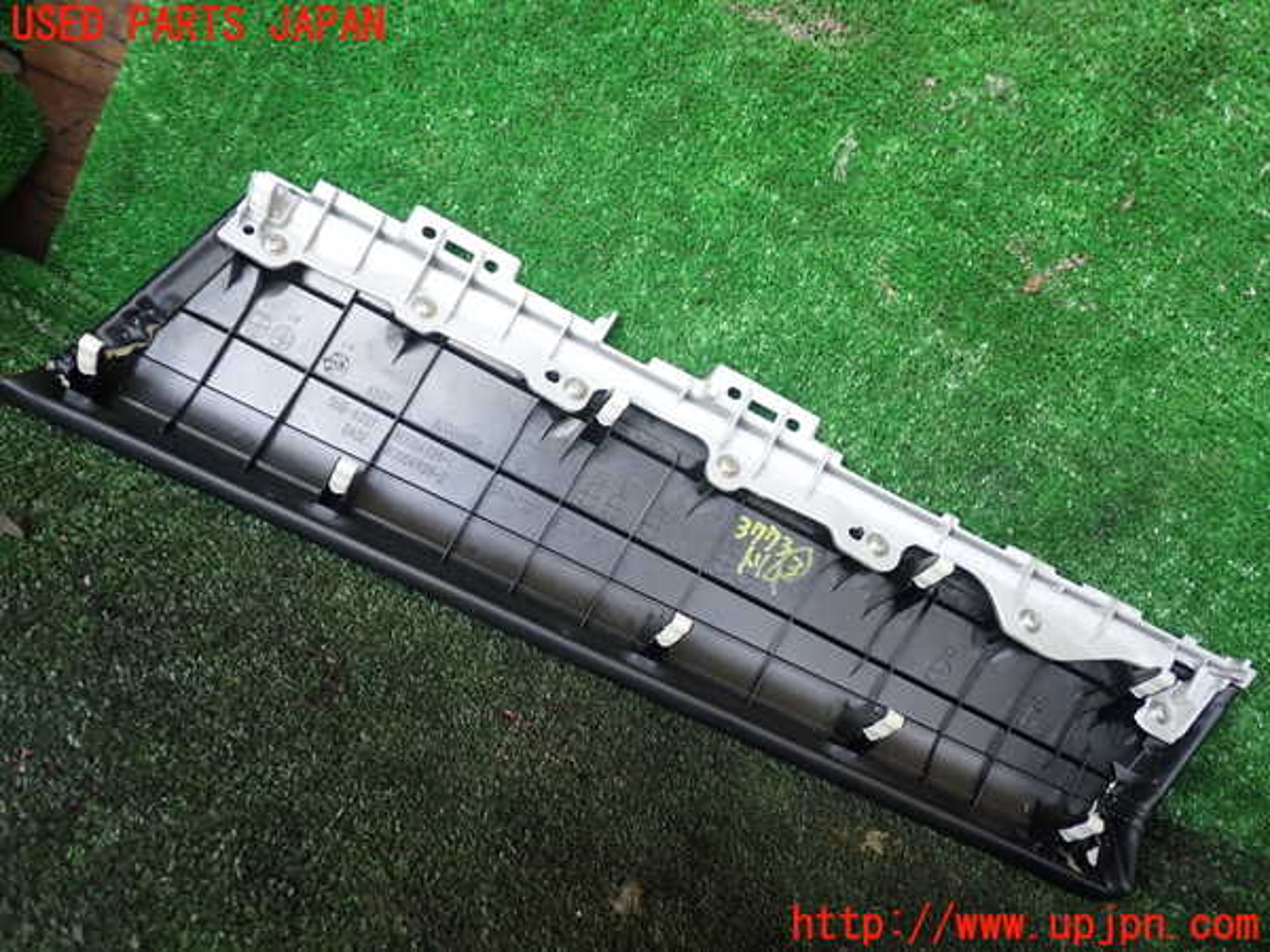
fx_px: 1101
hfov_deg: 60.0
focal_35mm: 30
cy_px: 476
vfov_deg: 46.8
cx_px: 635
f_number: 2.3
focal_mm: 5.4
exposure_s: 1/60
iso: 200
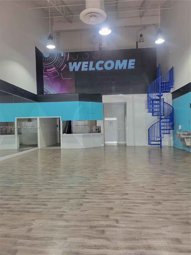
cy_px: 128
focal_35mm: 26
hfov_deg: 53.1
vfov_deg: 67.3
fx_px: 191
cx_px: 96
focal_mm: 5.4
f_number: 1.8
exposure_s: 1/120
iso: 250
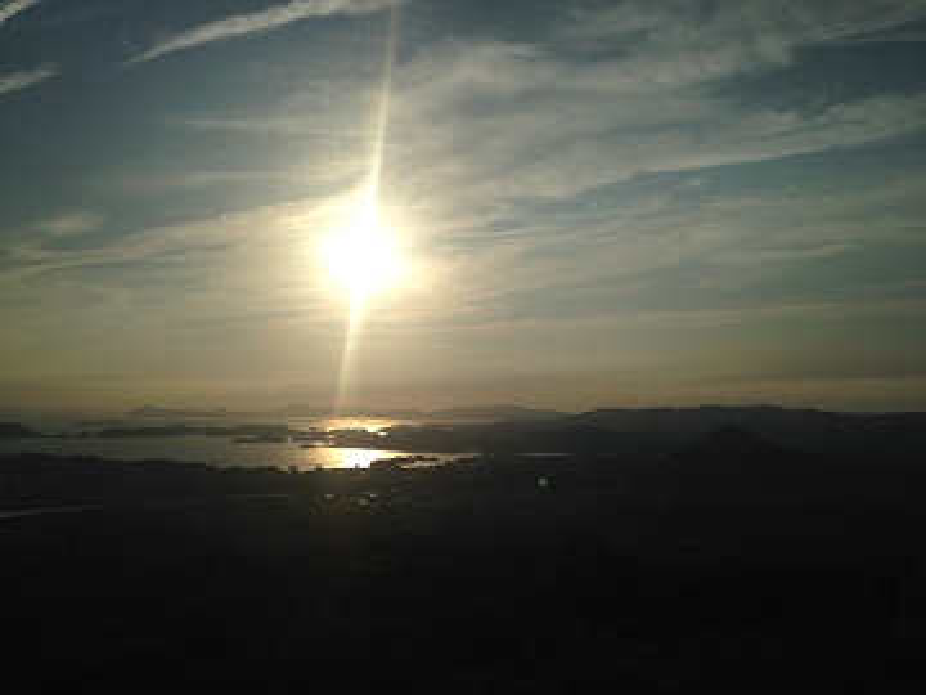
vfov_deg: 42.9
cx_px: 463
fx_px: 883
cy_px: 348
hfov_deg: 55.4
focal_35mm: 33
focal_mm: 4.12
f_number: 2.4
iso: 50
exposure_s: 1/10870
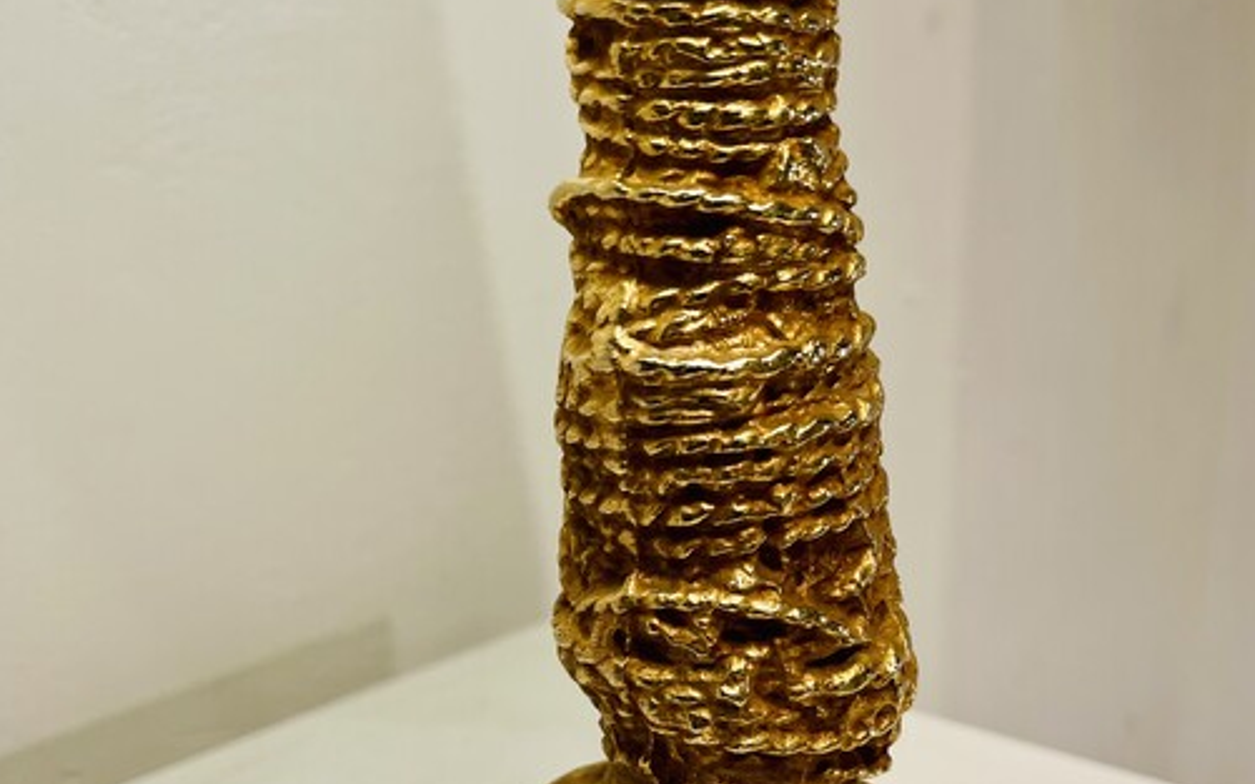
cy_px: 601
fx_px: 1505
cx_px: 686
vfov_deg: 28.7
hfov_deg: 45.2
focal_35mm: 44
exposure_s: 1/100
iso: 50
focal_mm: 5.1
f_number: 1.6
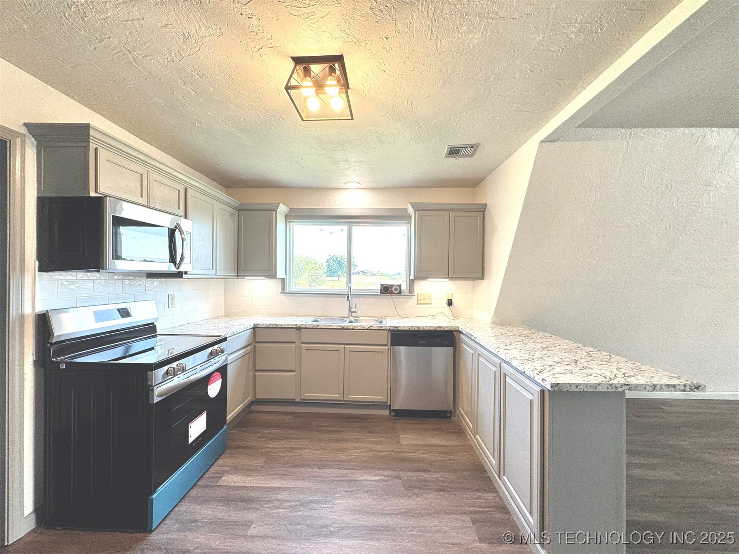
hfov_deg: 102.1
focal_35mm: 14
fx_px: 299
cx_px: 370
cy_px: 277
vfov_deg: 85.7
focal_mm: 2.22
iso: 125
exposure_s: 1/120
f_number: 2.2
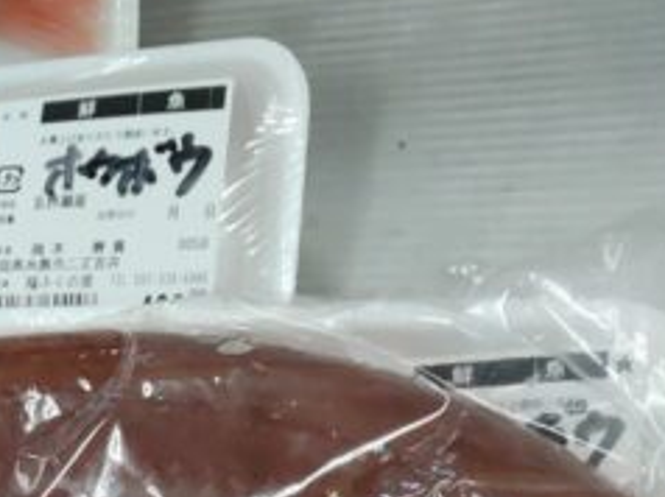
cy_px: 980
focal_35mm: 97
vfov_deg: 13.2
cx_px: -506
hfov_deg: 17.0
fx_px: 1862
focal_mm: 3.43
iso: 157
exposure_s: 1/60
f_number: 2
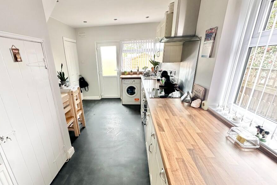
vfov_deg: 70.1
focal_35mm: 17
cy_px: 106
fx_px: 131
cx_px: 119
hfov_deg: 92.7
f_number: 2.2
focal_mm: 2.22
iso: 320
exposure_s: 1/70
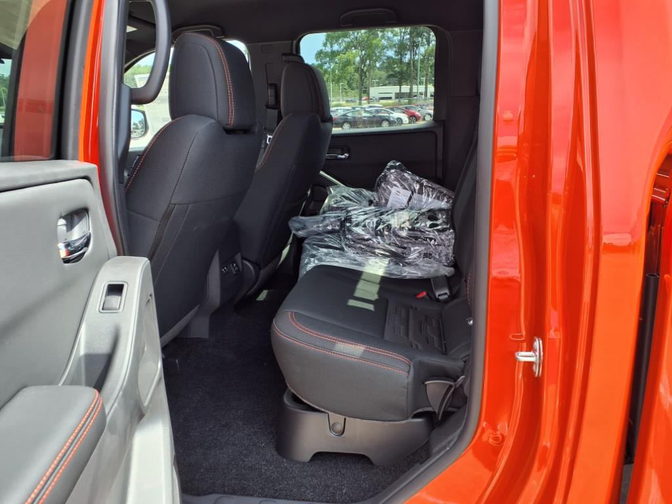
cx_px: 336
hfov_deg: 65.3
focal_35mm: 27
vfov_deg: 51.4
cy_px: 252
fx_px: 524
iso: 40
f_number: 1.9
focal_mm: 3.58
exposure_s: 1/370
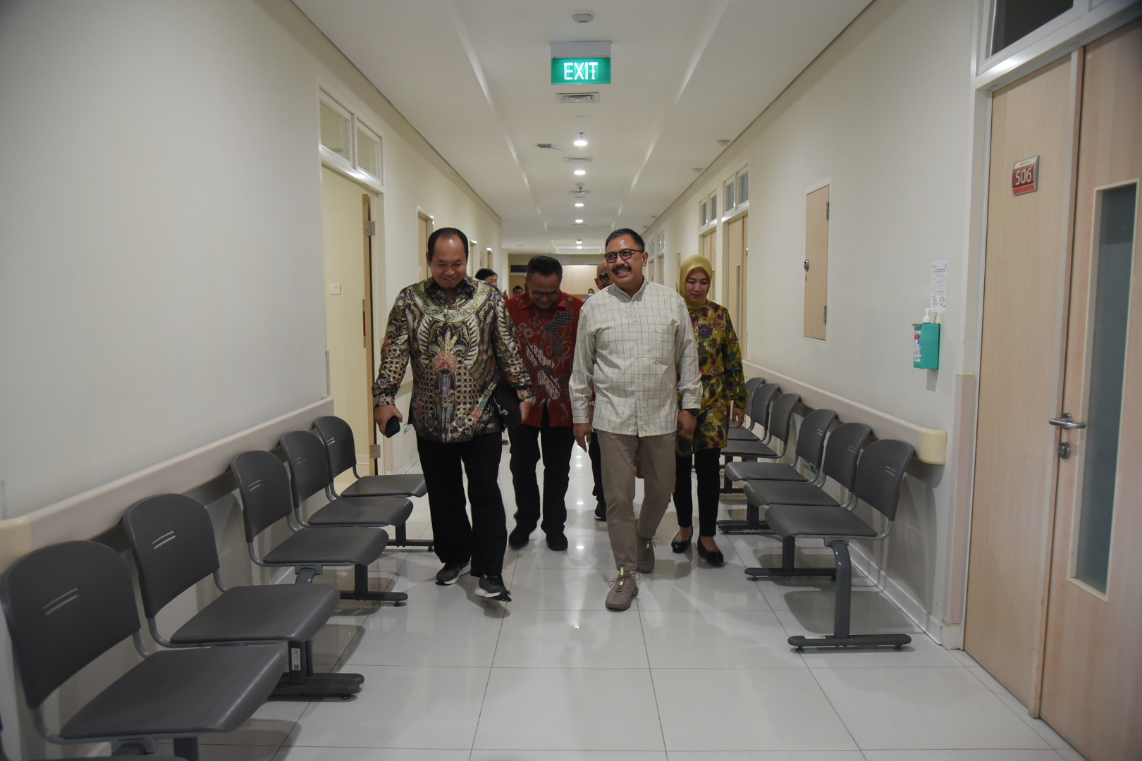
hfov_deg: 67.4
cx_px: 571
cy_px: 380
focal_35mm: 27
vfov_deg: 47.9
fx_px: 856
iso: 2500
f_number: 4.5
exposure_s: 1/80
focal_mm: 27
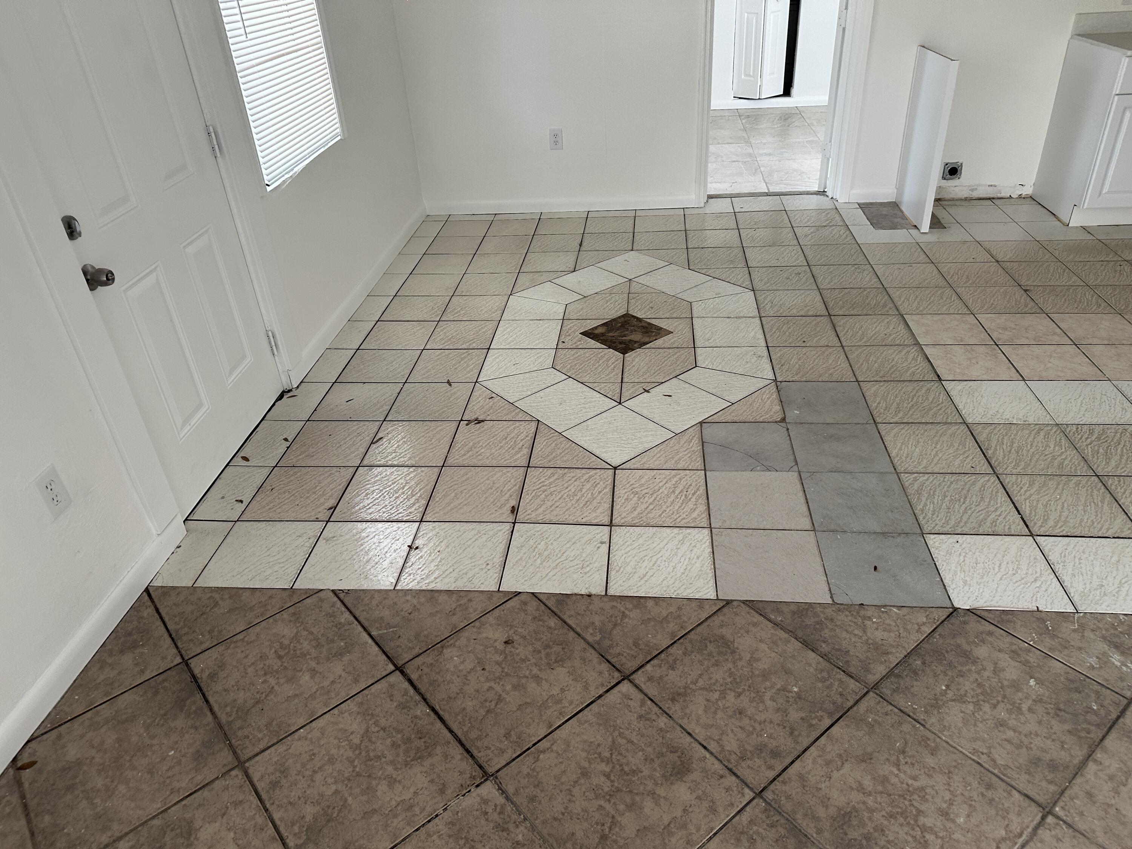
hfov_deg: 71.6
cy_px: 424
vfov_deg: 56.8
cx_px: 566
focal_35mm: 24
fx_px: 785
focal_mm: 6.86
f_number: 1.78
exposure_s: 1/121
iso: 160
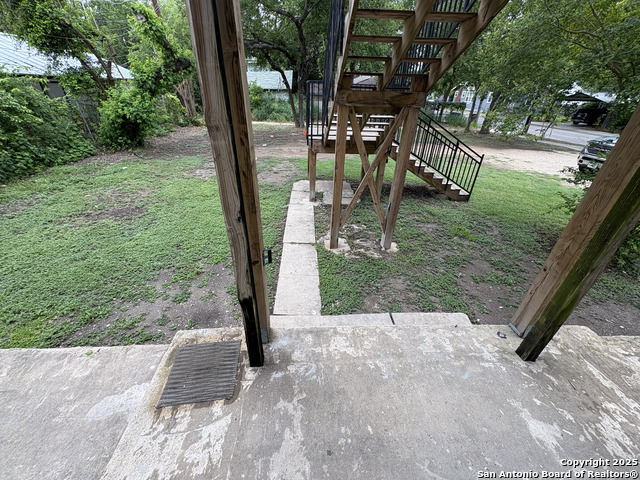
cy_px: 240
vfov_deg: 85.7
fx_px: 259
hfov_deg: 102.1
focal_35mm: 14
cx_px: 320
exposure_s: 1/154
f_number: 2.2
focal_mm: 2.22
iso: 40
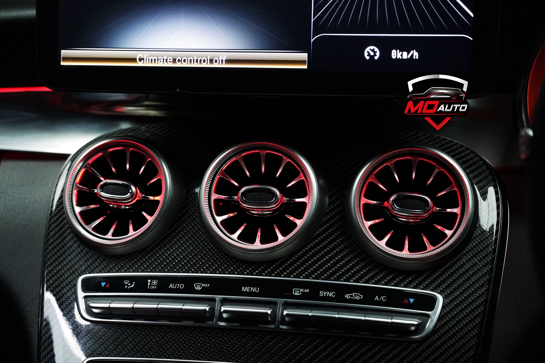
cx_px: 272
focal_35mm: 70
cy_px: 182
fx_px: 1060
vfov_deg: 19.5
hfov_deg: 28.8
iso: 6400
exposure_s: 1/160
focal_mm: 70
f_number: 4
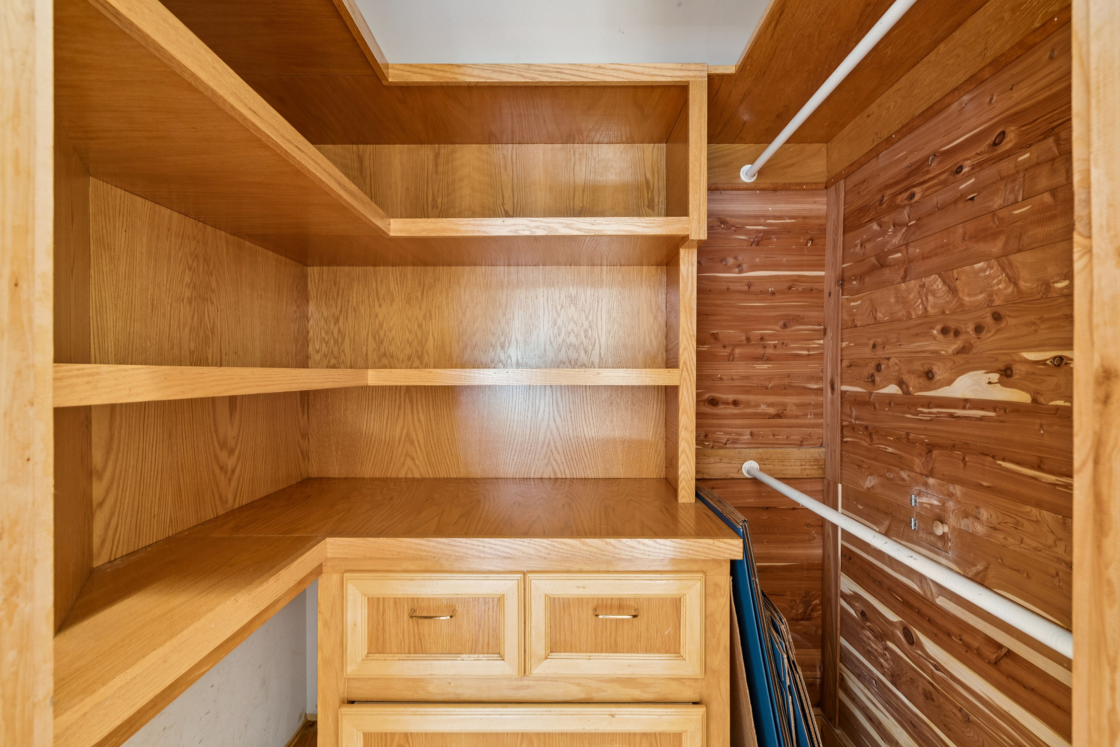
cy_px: 374
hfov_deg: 96.7
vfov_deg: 73.7
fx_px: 498
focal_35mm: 16
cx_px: 560
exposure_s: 2
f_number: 8
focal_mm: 16
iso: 400
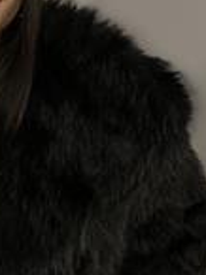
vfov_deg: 21.3
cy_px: 338
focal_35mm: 85
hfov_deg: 16.6
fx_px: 676
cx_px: -38
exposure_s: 1/50
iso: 100
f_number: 1.9
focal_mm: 2.69
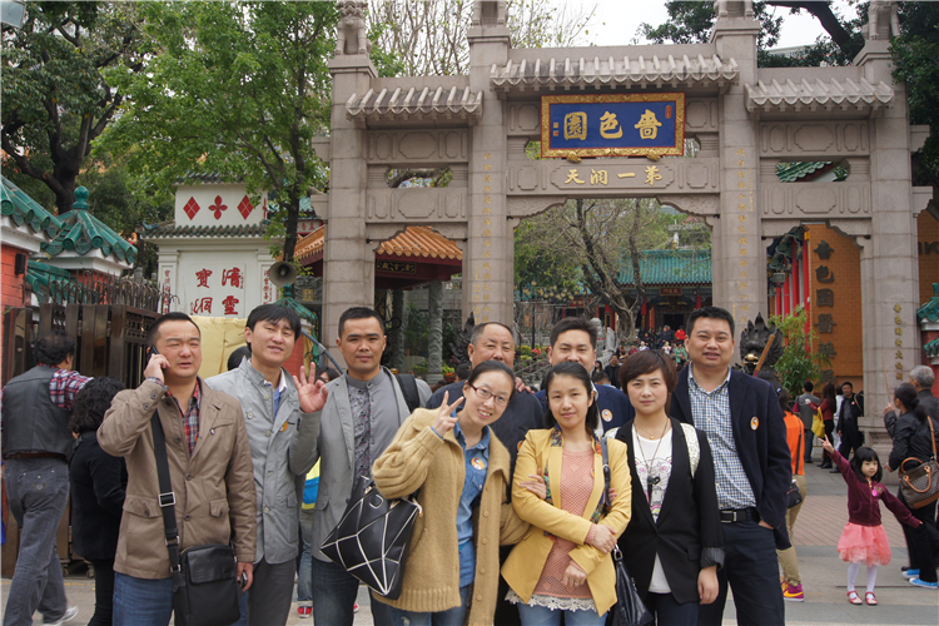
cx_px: 470
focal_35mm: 36
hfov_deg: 53.1
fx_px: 939
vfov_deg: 36.9
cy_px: 313
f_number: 9
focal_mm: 24
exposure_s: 1/100
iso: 200
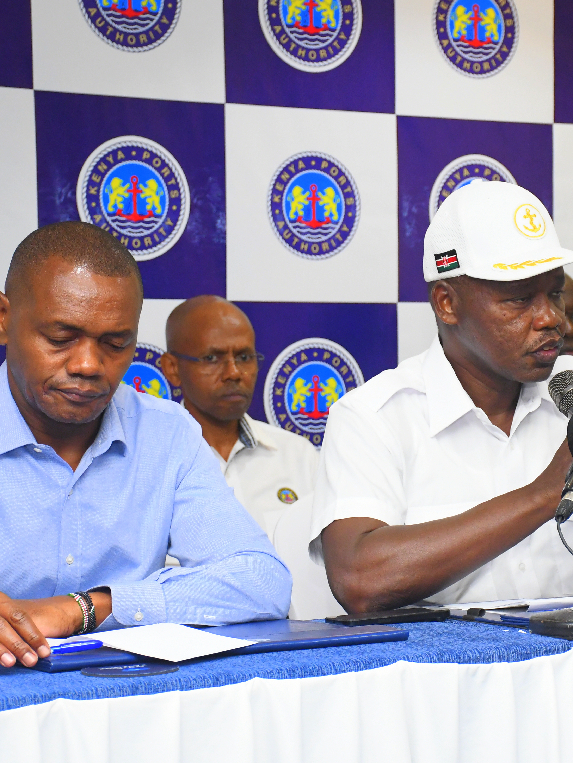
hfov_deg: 13.0
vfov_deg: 17.4
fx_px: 2494
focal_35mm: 113
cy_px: 382
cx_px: 464
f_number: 6.3
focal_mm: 52
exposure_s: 1/80
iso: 2000
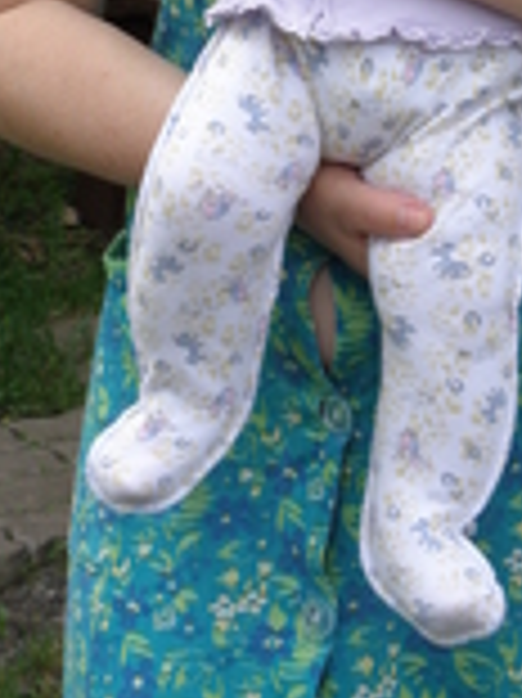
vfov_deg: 12.6
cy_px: -266
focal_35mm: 151
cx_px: 279
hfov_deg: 9.8
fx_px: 3040
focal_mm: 9.31
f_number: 5.6
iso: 64
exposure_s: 1/125
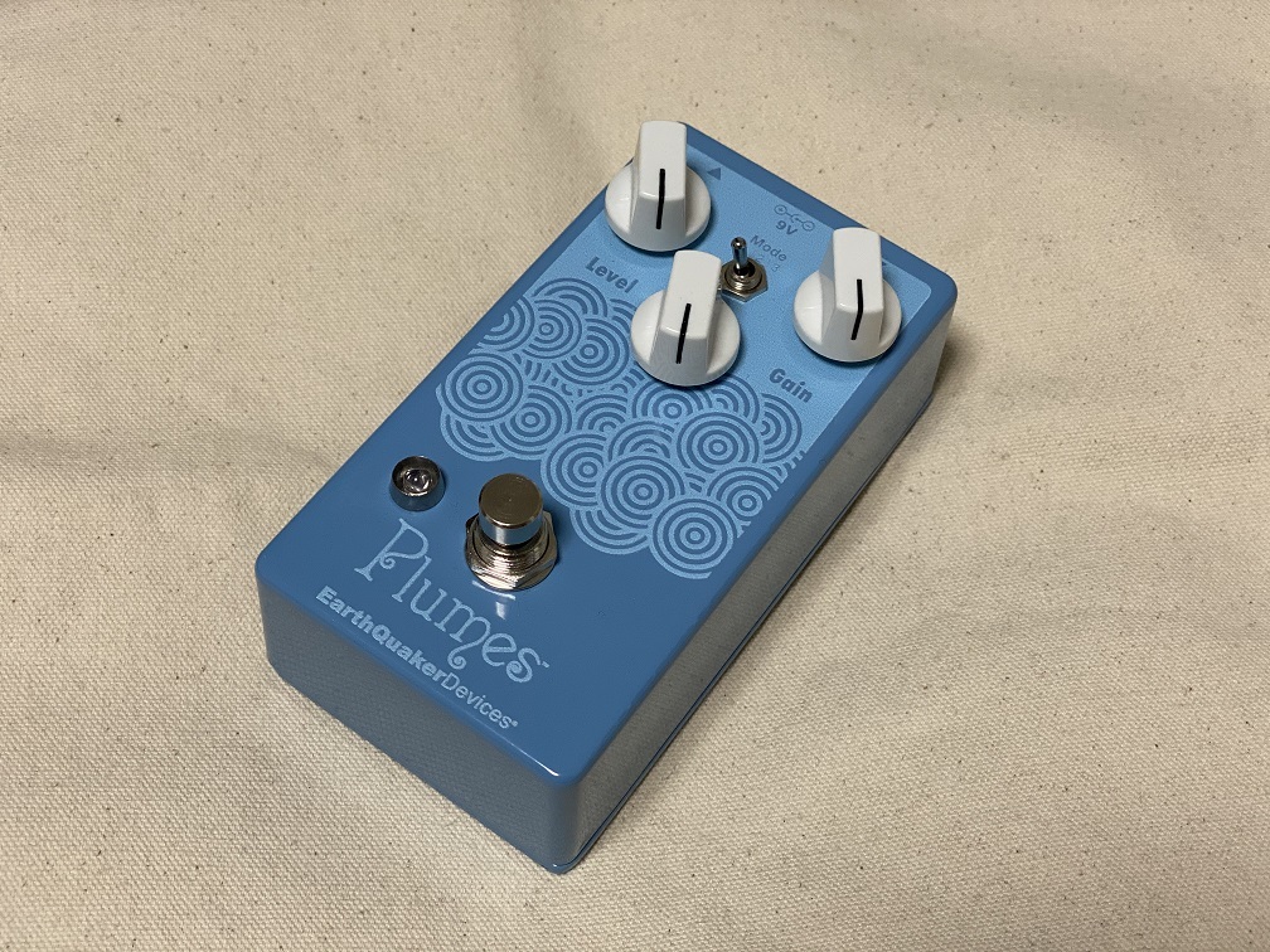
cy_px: 476
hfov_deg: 36.8
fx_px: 1908
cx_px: 635
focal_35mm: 52
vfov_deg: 28.0
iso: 160
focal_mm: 6
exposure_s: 1/100
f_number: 2
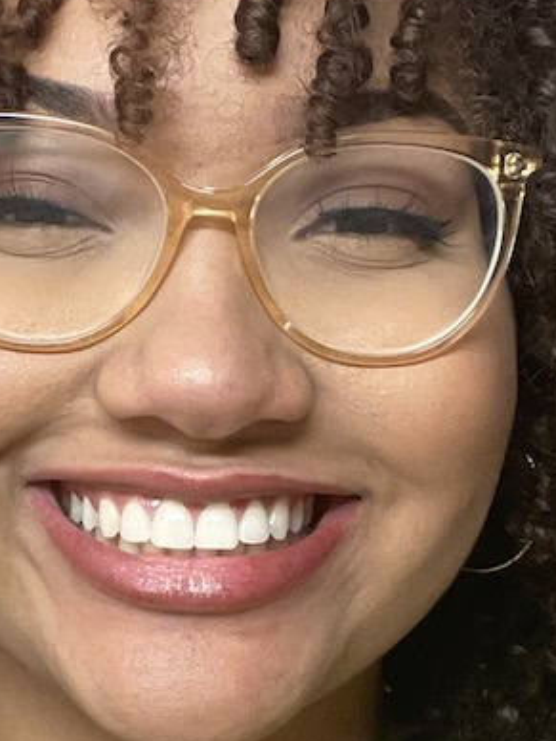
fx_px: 2120
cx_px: 183
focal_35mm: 99
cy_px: 521
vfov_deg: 19.7
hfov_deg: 14.9
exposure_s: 1/40
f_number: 2.2
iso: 200
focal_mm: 2.71
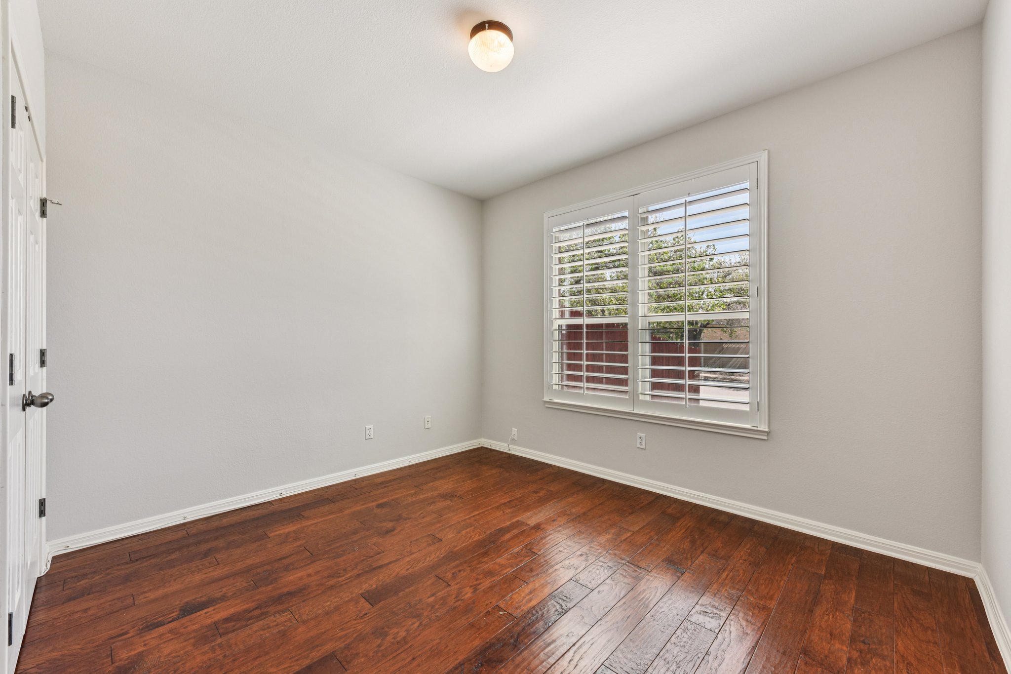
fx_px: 393
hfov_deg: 104.3
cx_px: 506
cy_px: 337
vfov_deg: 81.2
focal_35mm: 14
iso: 100
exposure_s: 1/30
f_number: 8
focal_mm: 14
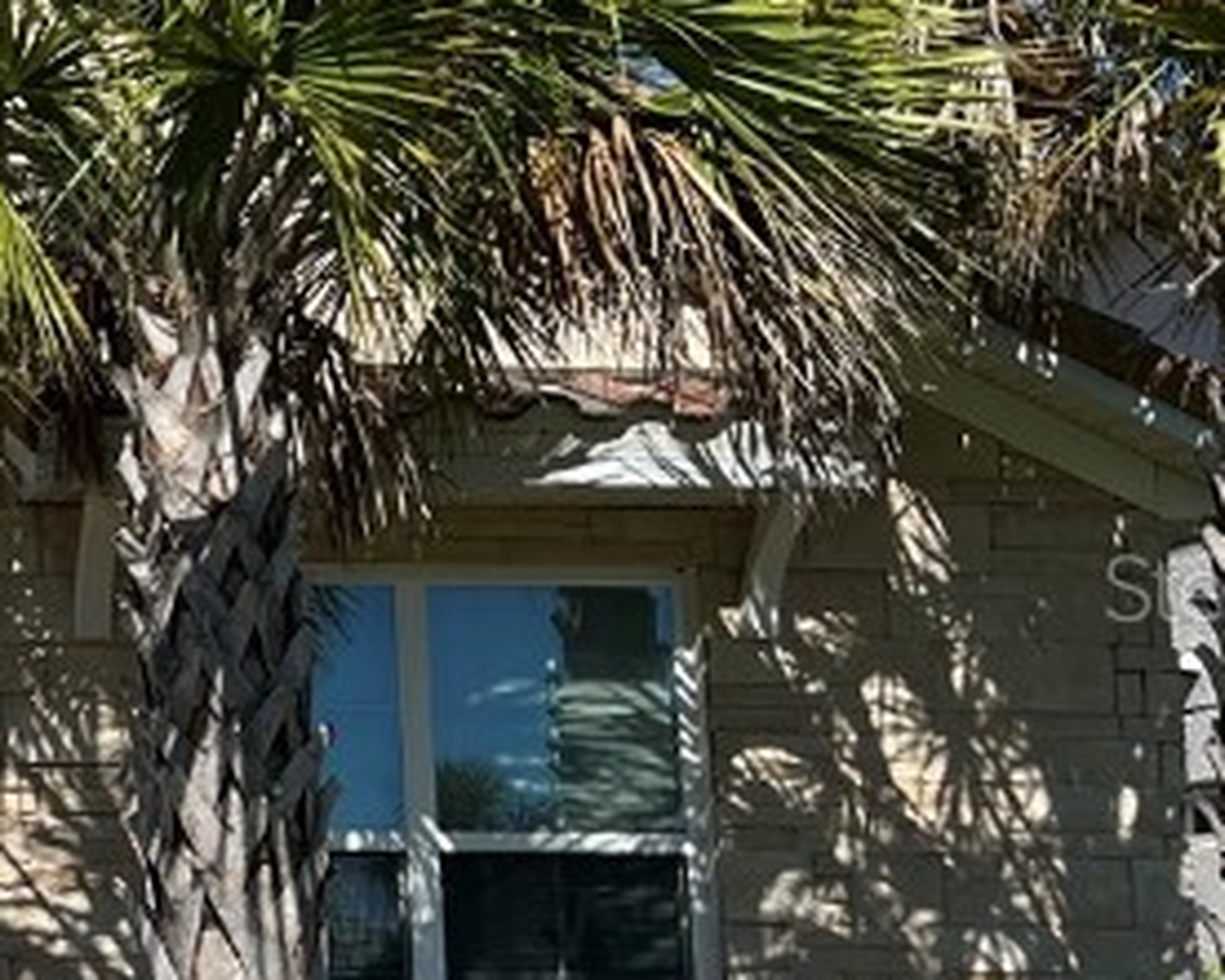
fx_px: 3409
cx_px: -750
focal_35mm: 94
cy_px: 585
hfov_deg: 17.7
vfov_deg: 16.4
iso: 50
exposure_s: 1/7463
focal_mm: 5.7
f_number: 1.5
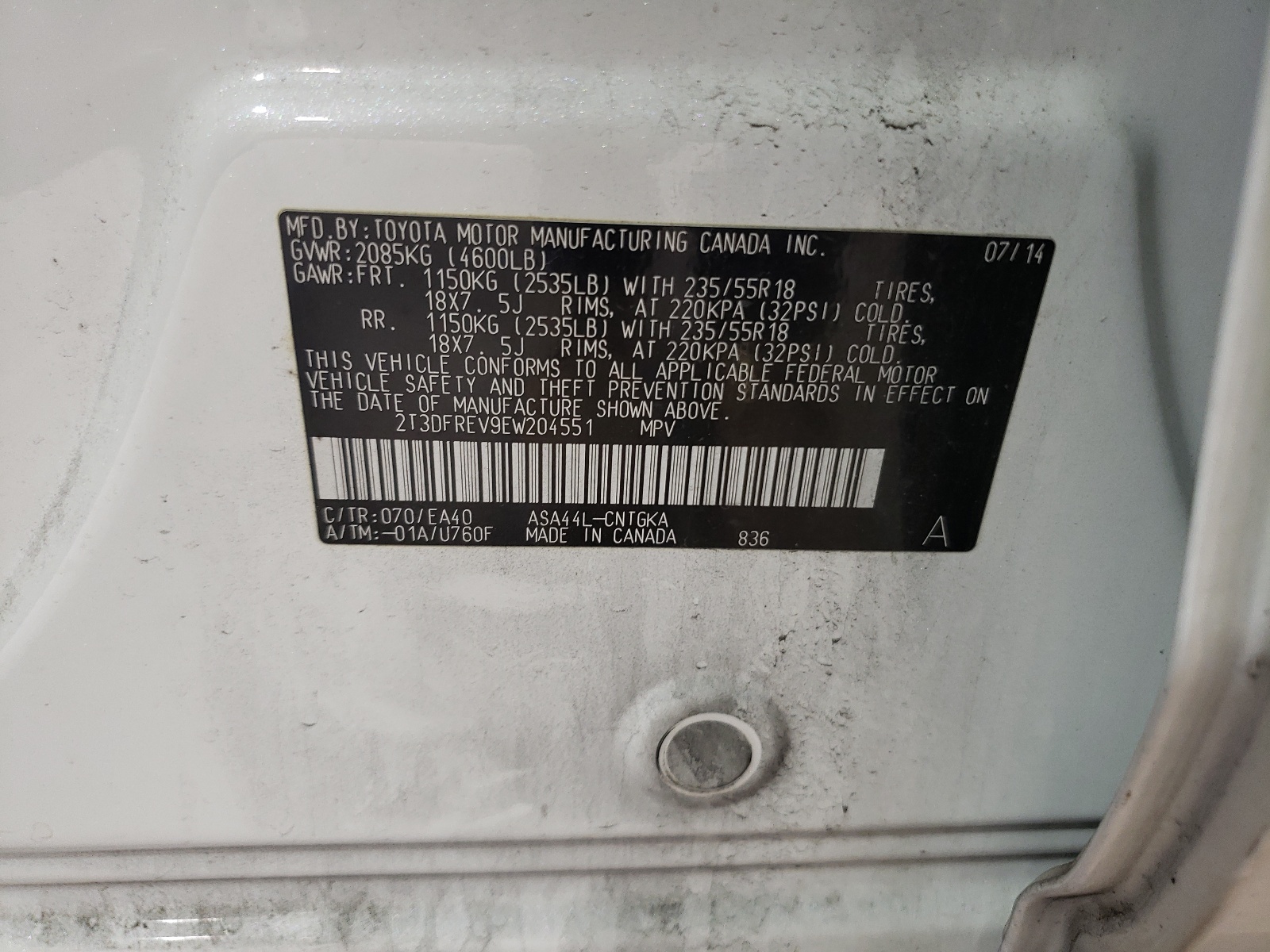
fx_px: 954
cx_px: 635
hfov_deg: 67.3
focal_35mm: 26
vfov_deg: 53.1
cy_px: 476
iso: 92
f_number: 1.5
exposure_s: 1/60.2
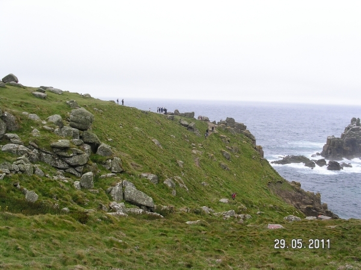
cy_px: 135
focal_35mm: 38
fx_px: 396
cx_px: 180
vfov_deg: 37.7
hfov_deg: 49.0
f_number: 5.6
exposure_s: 1/250
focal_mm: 7.8
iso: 100
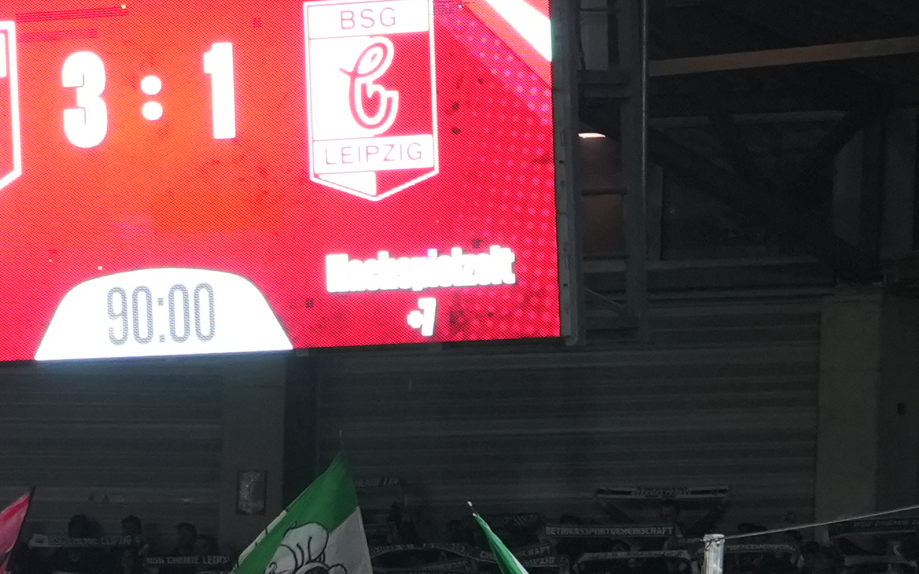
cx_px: 88
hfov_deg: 5.5
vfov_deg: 3.5
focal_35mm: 379
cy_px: 915
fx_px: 9492
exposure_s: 1/160
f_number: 5
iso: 1250
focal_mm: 72
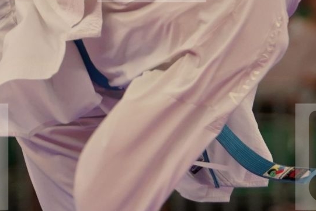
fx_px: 6427
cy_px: -51
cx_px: -46
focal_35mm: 732
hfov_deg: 2.8
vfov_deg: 1.9
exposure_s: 1/1000
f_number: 2.8
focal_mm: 147
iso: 1250
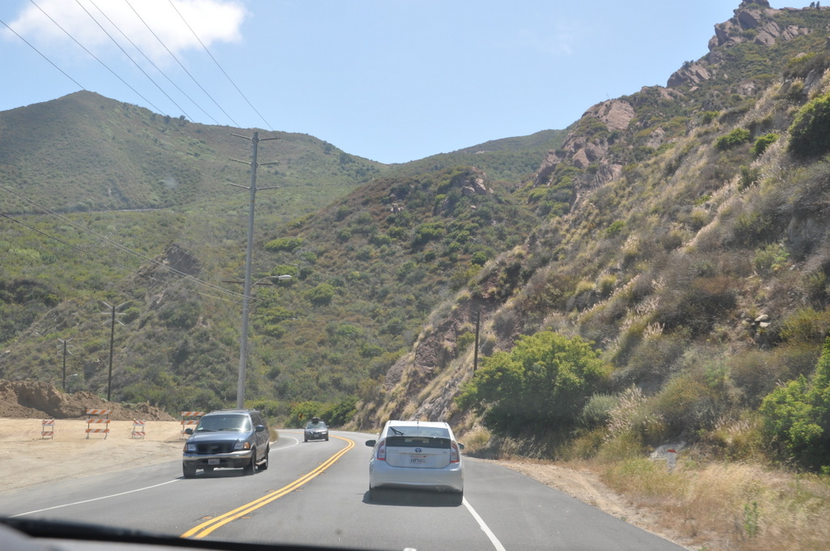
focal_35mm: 48
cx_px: 415
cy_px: 276
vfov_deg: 28.0
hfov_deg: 41.2
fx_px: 1105
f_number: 9
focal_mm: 32
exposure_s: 1/320
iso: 250
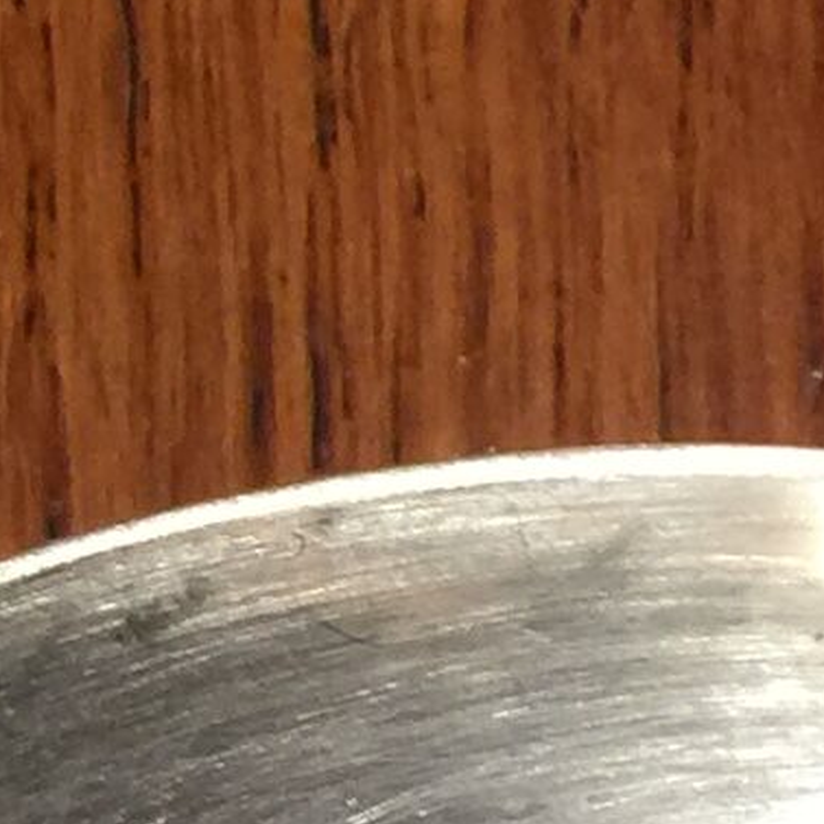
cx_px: 2651
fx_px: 5979
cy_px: 1934
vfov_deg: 7.4
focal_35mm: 222
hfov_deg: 6.9
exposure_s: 1/17
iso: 40
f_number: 2.2
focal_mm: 4.15
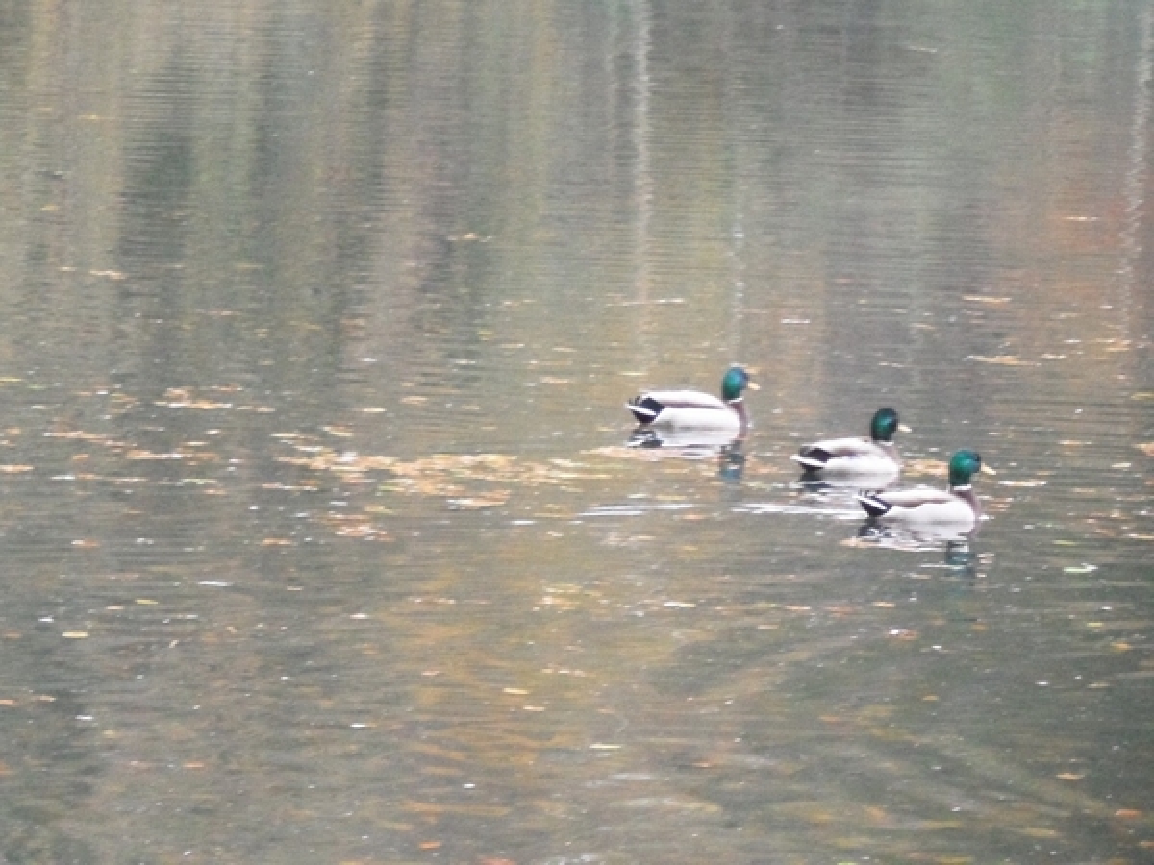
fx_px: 5001
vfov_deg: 9.9
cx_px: 577
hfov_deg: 13.2
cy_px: 432
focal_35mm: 150
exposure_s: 1/60
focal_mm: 24.6
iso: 640
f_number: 4.4
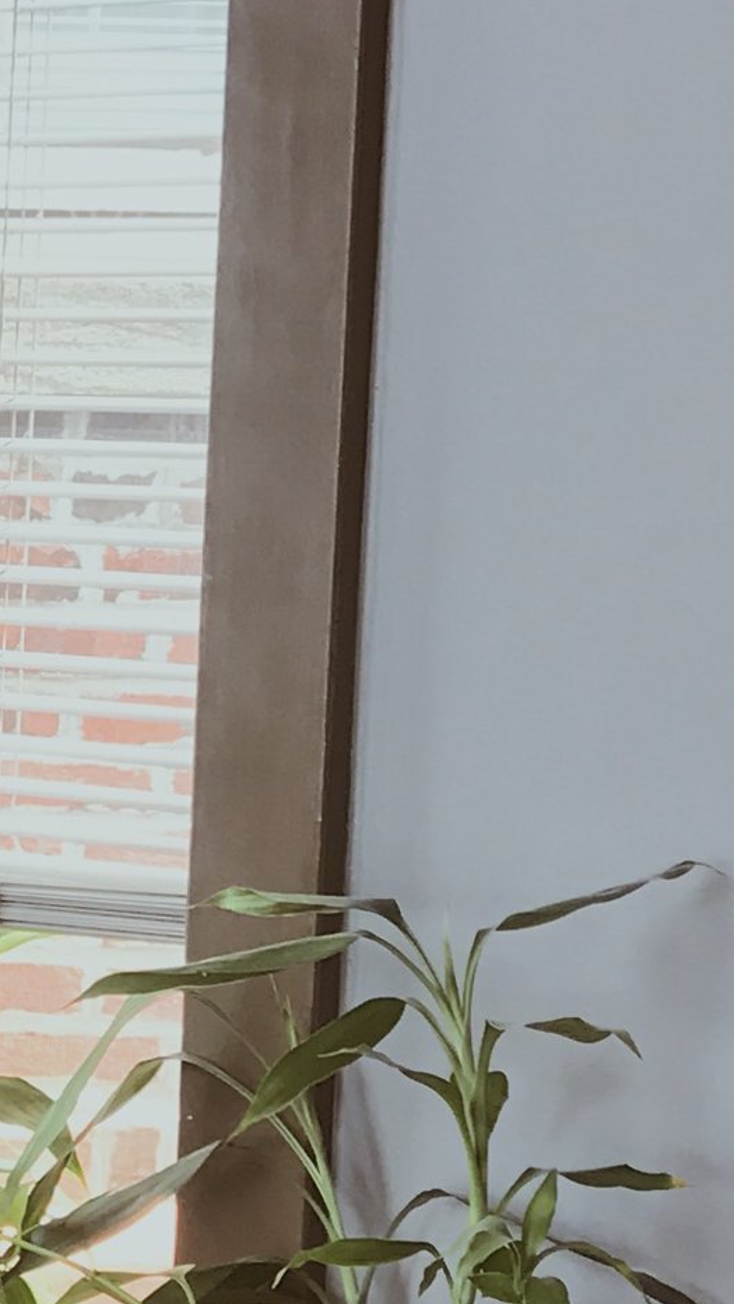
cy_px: 835
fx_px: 3770
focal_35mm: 109
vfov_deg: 19.6
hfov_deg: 10.0
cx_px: -895
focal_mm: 3.99
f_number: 1.8
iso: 25
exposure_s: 1/40
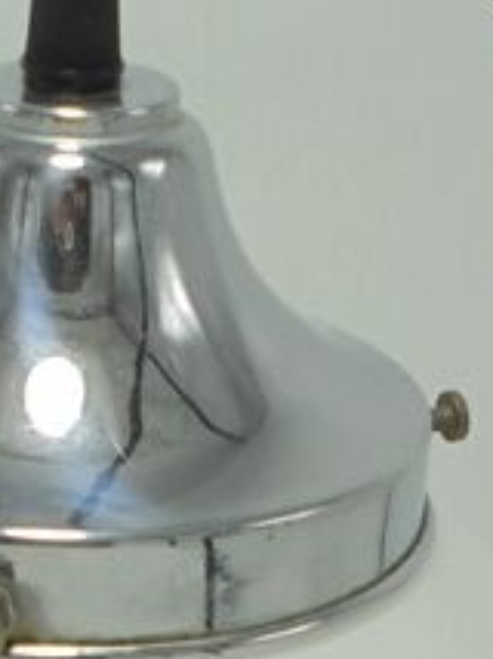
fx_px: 2721
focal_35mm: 143
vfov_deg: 12.8
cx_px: 42
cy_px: 1090
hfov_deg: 10.3
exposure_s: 1/100
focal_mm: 6.1
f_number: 4
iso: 100
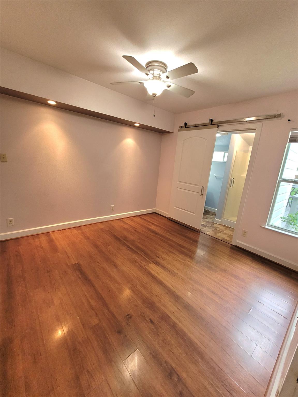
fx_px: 149
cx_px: 149
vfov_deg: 106.2
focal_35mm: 13
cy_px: 198
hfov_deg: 89.9
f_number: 2.2
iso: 200
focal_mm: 1.74
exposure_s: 1/60.2
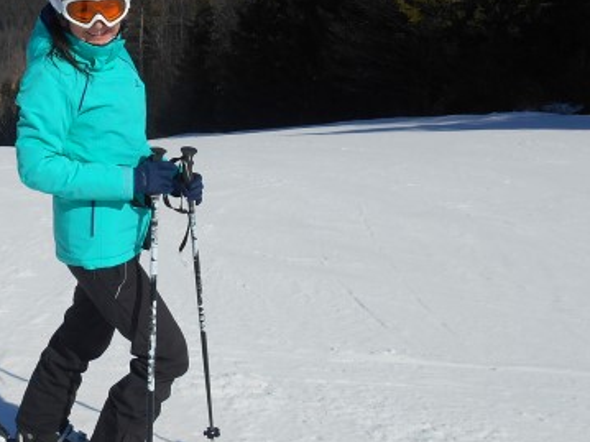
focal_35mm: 58
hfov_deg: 32.3
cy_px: 154
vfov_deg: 25.1
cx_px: 118
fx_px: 988
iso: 80
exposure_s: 1/200
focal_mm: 4.7
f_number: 11
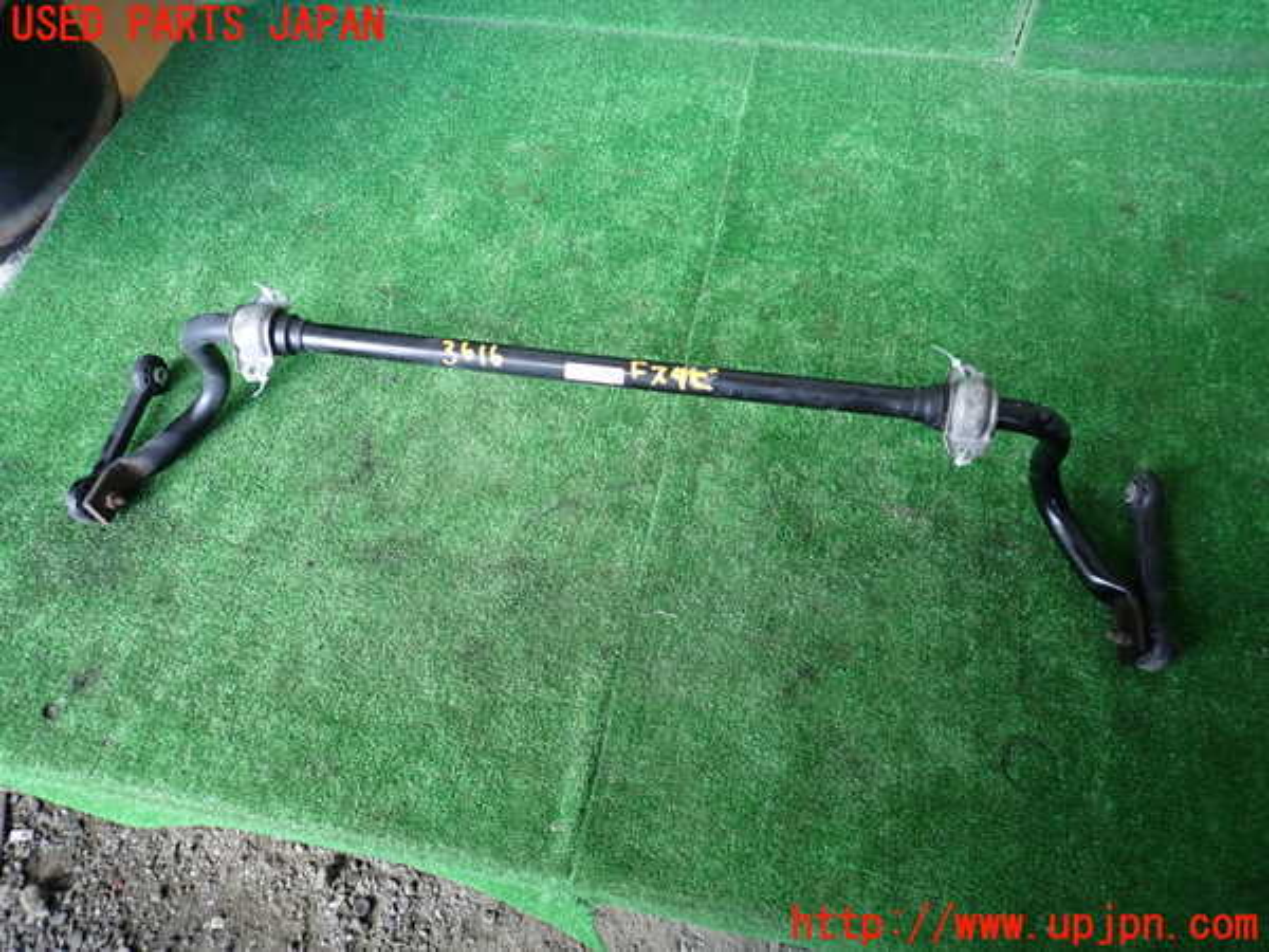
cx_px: 634
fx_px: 916
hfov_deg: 69.4
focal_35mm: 25
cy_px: 476
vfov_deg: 54.9
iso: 200
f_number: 2
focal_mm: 4.5
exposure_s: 1/60
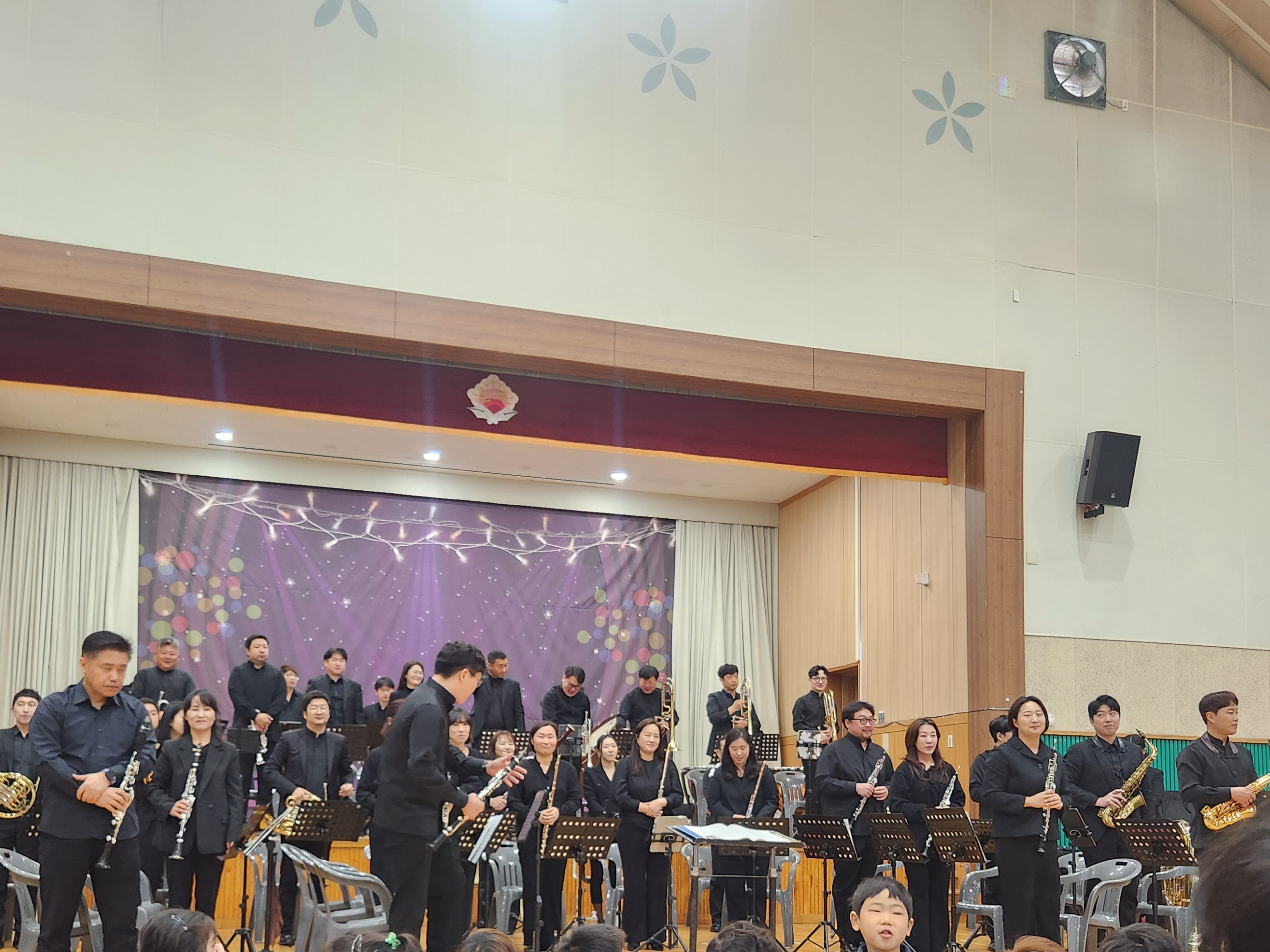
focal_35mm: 35
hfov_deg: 52.6
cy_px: 714
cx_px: 593
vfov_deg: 39.6
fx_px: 1284
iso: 400
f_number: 1.8
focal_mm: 5.4
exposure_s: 1/120
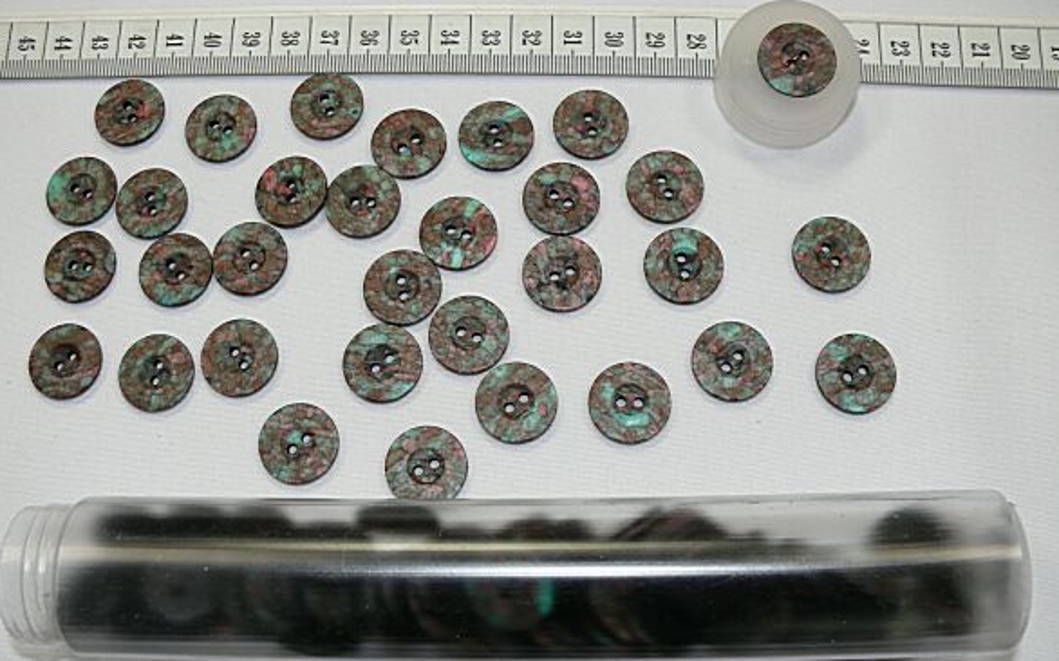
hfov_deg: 51.5
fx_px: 1097
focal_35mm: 38
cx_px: 520
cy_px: 336
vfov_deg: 33.6
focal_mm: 7.4
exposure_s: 1/80
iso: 100
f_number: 3.6
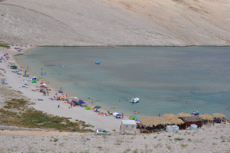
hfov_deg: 35.1
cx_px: 115
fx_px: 364
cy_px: 76
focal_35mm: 57
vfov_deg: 23.7
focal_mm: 38
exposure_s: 1/400
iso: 200
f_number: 10
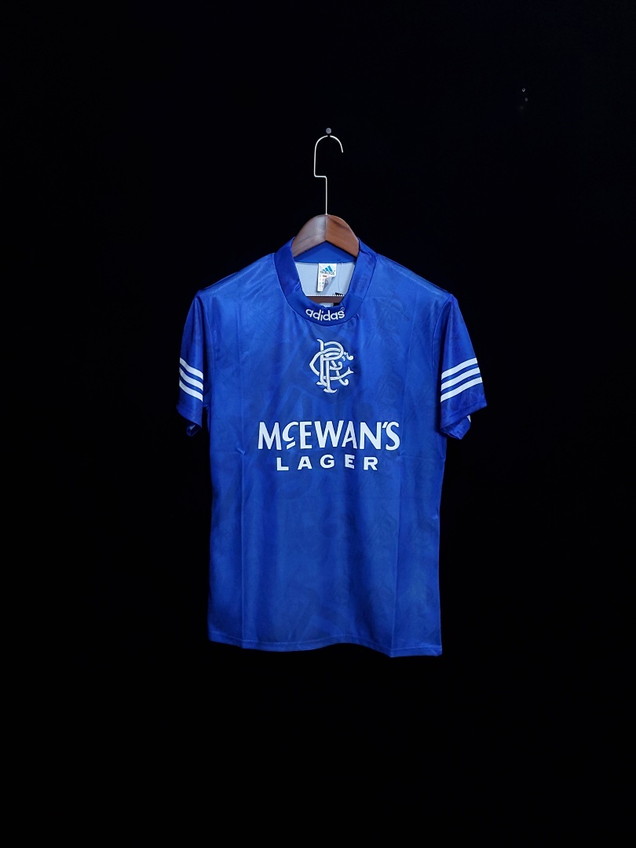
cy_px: 424
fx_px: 637
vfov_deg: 67.3
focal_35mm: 26
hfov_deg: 53.1
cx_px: 318
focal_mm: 4.3
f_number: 1.5
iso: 200
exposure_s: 1/30
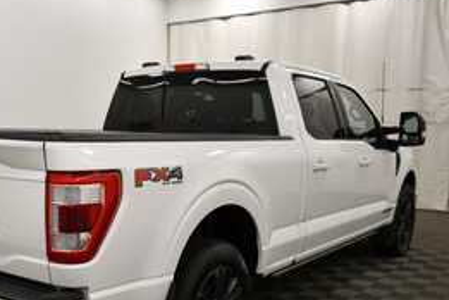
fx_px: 574
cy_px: 204
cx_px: 134
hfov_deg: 41.9
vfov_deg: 29.0
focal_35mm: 46
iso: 800
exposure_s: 1/250
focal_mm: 20
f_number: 5.6
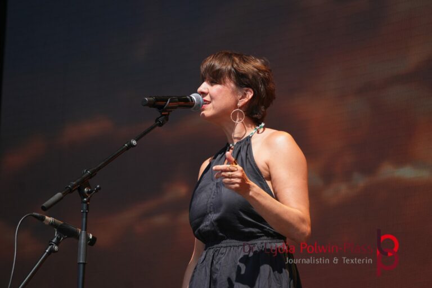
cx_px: 216
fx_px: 3150
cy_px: 144
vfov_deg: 5.2
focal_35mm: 262
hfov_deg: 7.8
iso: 100
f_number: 6.3
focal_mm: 175
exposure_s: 1/320
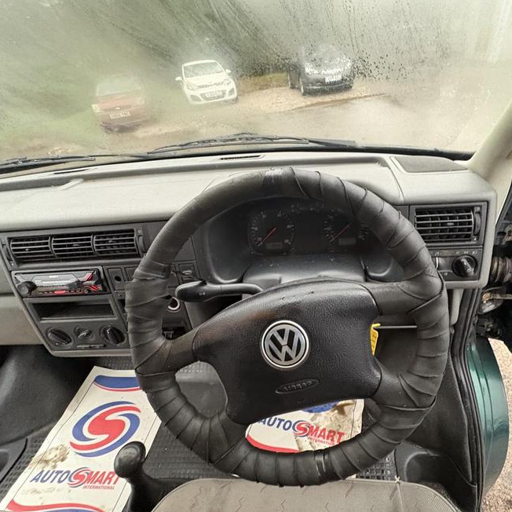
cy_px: 259
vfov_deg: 84.0
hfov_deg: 82.5
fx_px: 284
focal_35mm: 17
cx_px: 316
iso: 800
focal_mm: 2.22
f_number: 2.2
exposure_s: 1/46
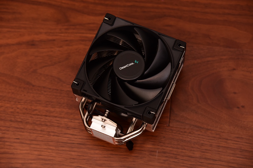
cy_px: 84
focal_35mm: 120
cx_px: 126
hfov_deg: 17.1
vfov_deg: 11.4
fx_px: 843
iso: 1600
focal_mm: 120
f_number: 5.6
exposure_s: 1/60
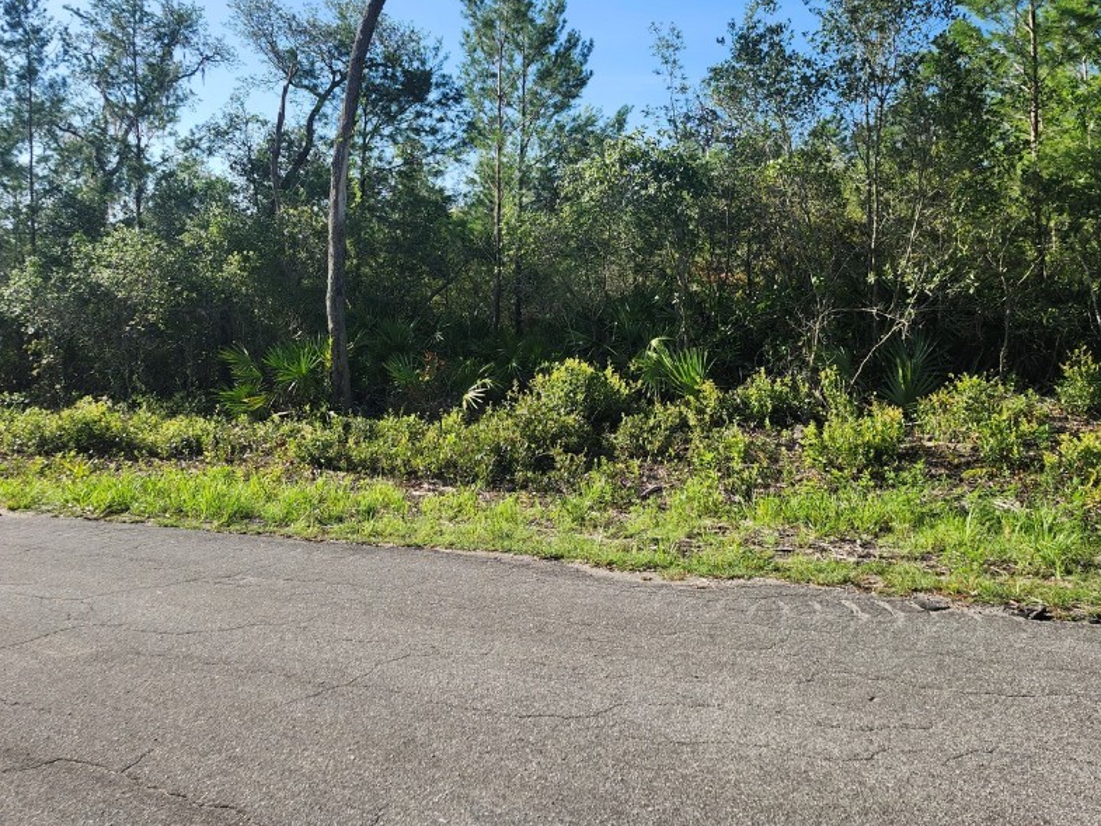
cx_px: 571
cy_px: 296
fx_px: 954
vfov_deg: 46.3
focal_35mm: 30
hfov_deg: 59.9
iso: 25
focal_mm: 5.54
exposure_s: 1/984
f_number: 1.8
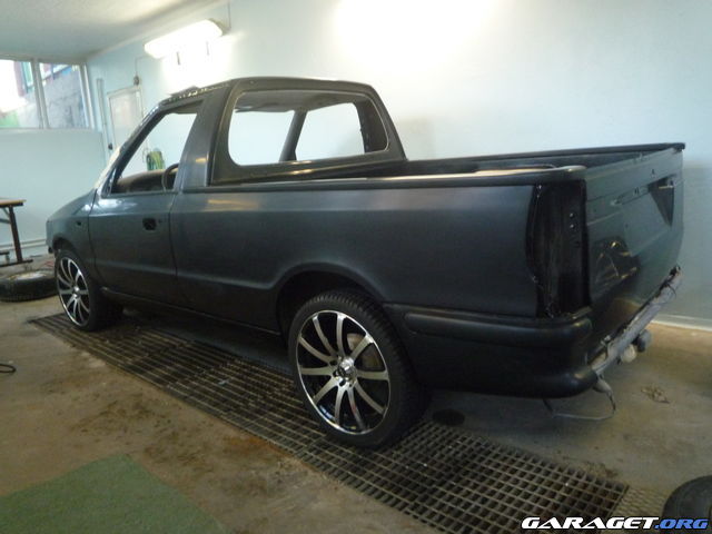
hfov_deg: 69.4
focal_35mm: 25
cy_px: 267
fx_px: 514
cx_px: 356
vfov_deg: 54.9
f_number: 2.8
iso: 400
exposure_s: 1/30
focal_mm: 4.4
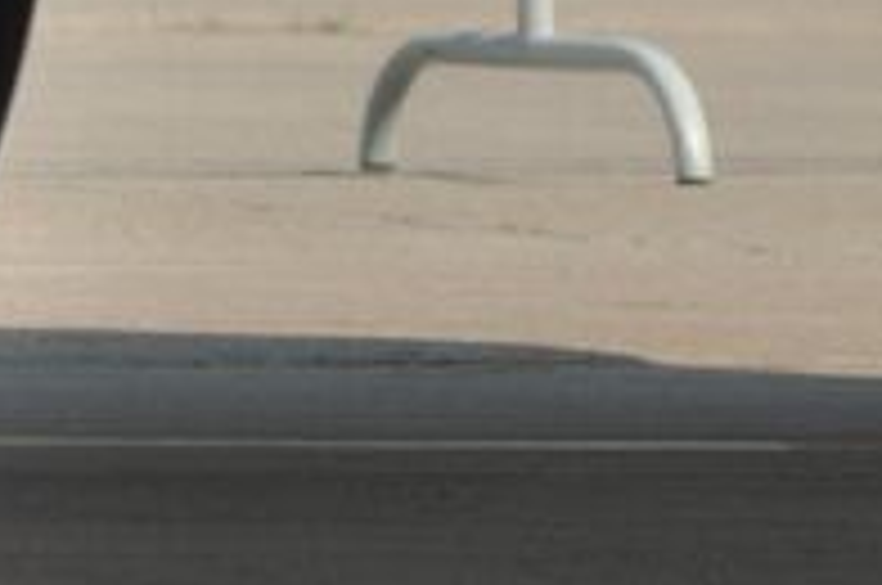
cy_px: -738
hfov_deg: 1.0
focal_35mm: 2056
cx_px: 842
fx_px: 50289
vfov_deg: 0.7
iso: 200
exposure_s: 1/640
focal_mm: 210
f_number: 8
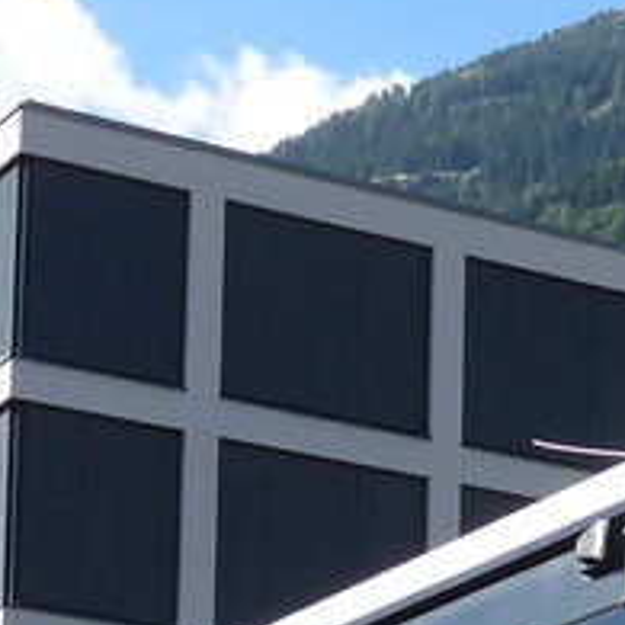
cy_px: 1189
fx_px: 3227
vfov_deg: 10.3
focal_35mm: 158
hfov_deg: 11.0
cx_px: 433
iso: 80
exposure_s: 1/1000
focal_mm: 6
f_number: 2.8
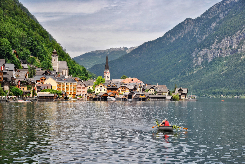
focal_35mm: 87
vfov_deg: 15.8
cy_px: 82
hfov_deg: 23.4
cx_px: 122
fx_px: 593
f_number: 5.6
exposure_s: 1/500
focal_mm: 58
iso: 125
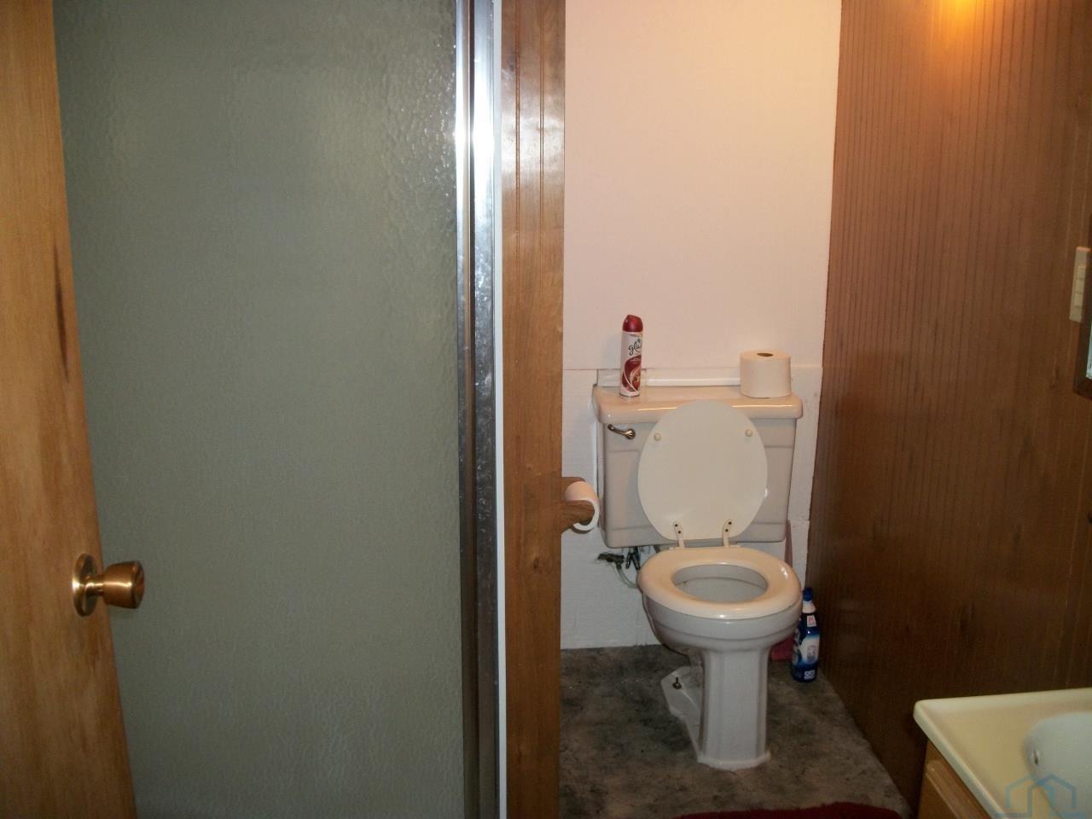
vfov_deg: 44.2
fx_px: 1009
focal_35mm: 32
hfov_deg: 56.8
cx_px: 546
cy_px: 410
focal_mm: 5.7
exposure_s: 1/30
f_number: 2.9
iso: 160
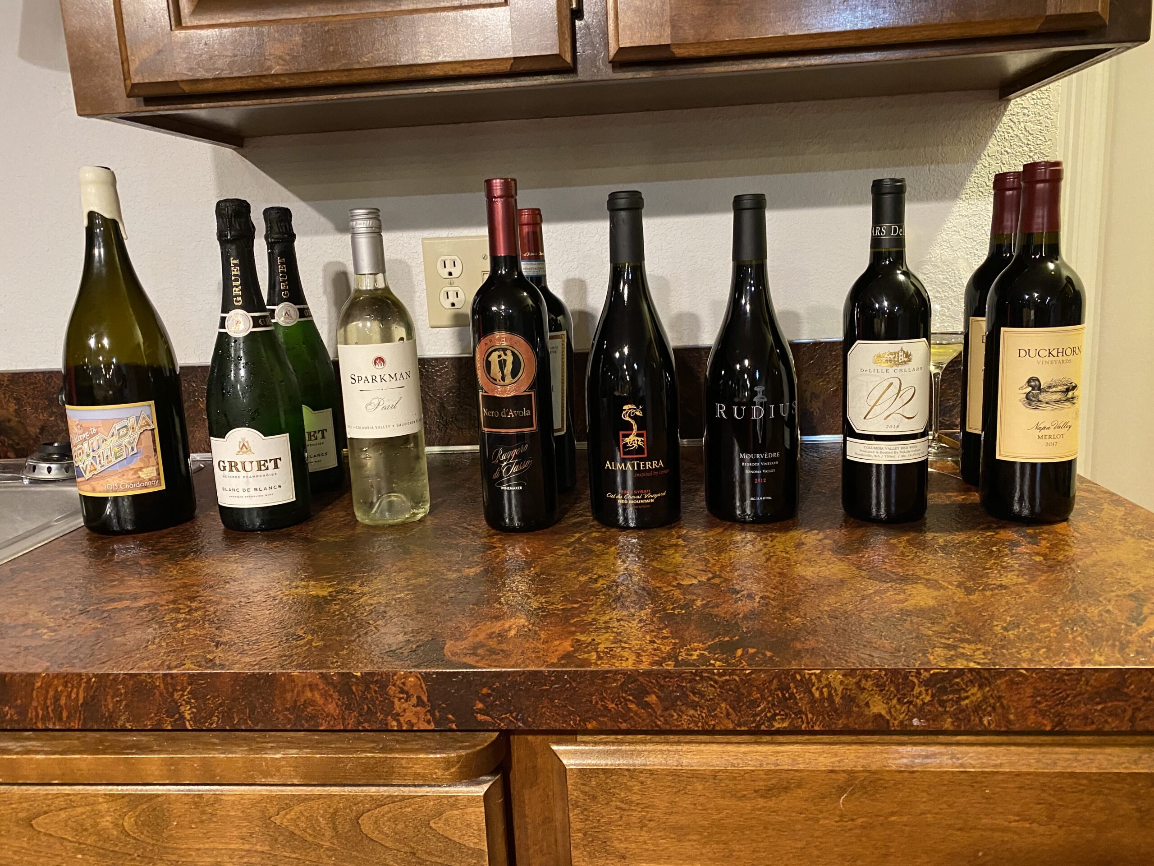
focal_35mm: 26
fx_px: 867
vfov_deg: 53.1
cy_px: 433
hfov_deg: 67.3
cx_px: 577
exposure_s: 1/30
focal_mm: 4.25
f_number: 1.8
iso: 500
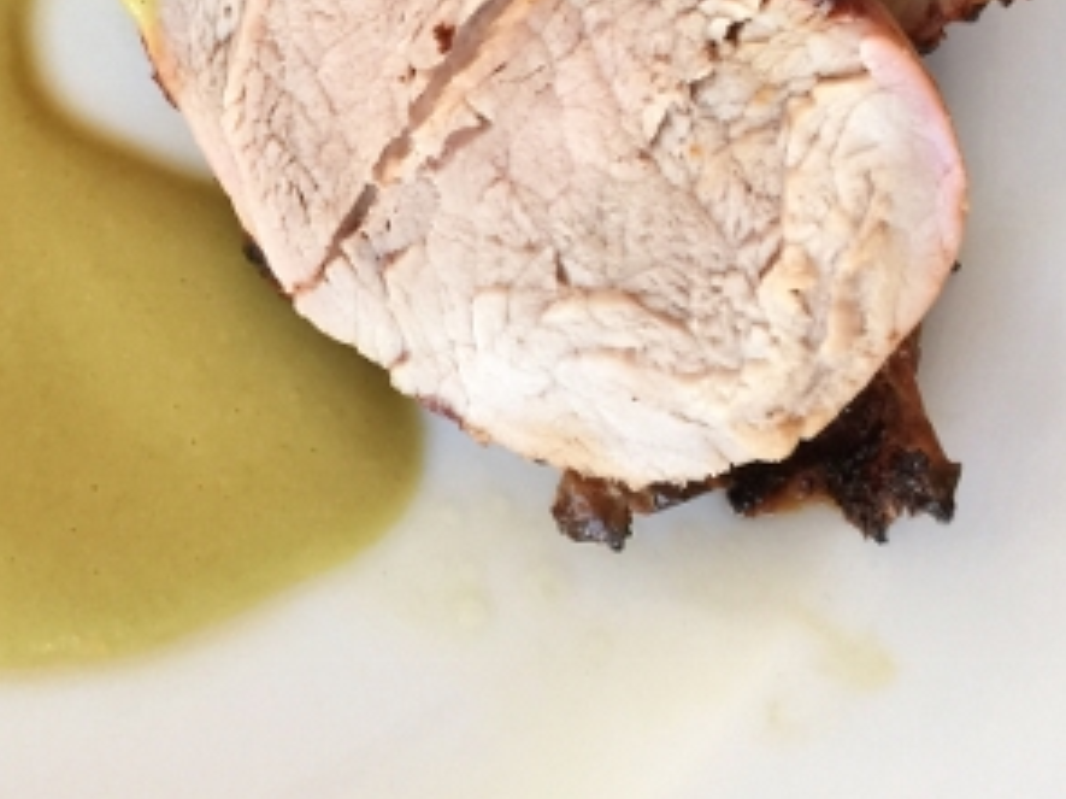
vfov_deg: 22.3
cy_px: -11
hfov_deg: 29.4
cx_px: 90
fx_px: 1939
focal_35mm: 63
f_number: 2.2
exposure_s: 1/15
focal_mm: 4.15
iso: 50
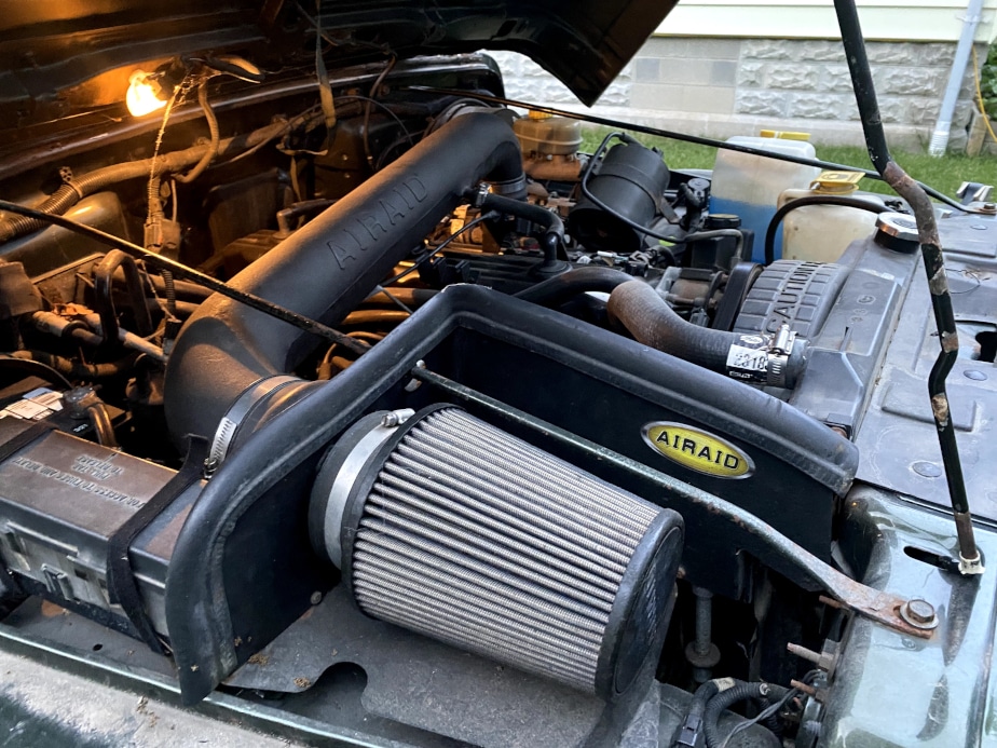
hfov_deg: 67.3
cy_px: 374
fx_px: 749
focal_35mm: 26
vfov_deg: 53.1
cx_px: 498
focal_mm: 4.25
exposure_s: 1/30
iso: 800
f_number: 1.8
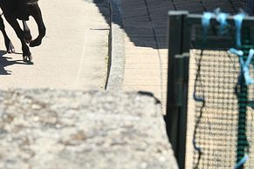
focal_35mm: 228
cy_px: -74
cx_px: -90
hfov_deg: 8.9
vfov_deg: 6.0
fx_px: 1609
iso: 250
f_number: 7.1
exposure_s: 1/400
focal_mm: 78
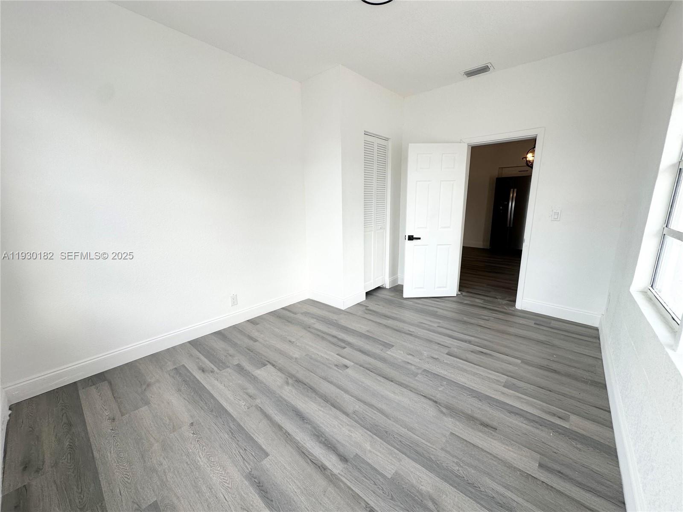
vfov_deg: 85.7
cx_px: 342
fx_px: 276
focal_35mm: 14
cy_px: 256
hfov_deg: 102.1
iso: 50
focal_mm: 2.22
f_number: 2.2
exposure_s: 1/99
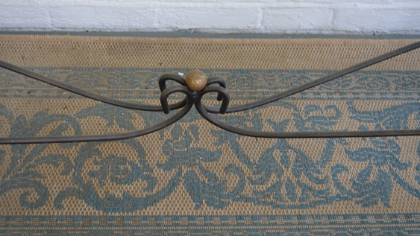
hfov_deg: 35.7
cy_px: 89
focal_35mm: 59
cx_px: 213
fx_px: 652
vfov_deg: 20.5
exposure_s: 1/60
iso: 800
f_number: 5
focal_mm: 35
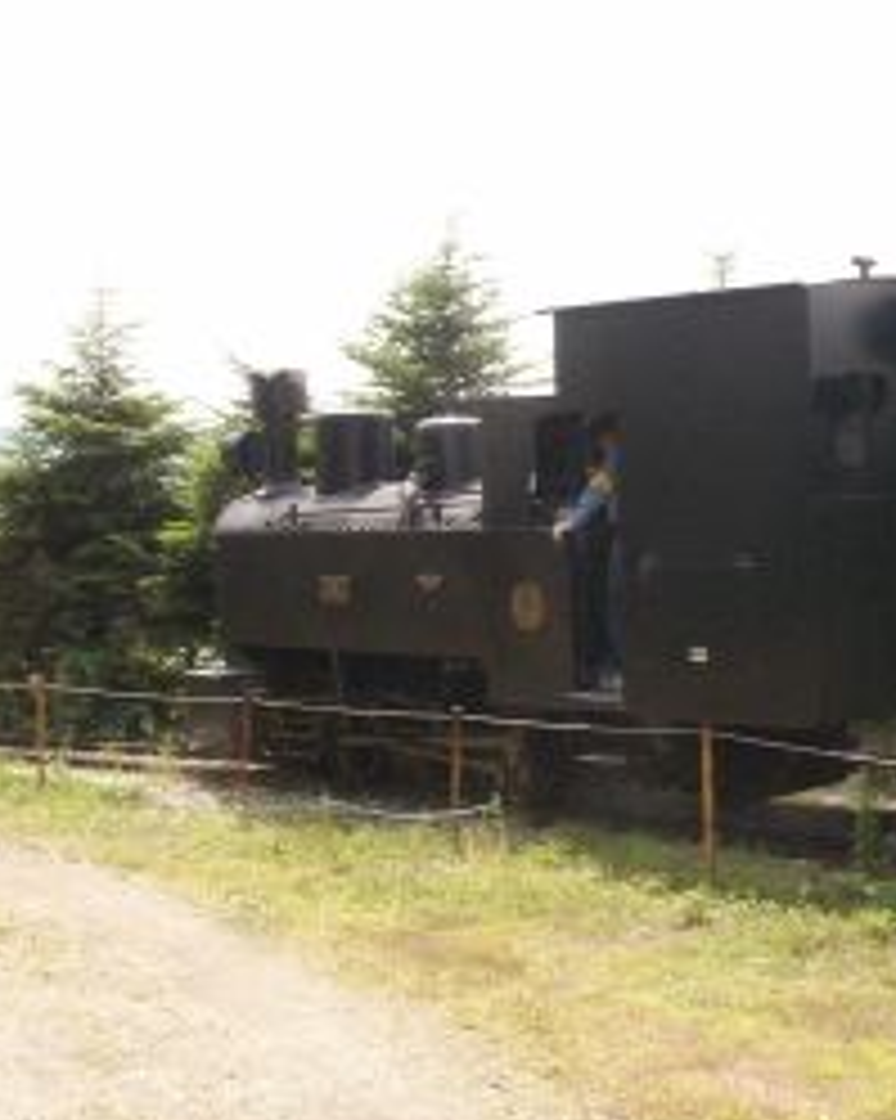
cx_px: 734
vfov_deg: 32.5
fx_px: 1924
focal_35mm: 58
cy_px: 531
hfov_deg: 25.7
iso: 125
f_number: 7.1
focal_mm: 7.7
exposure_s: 1/200
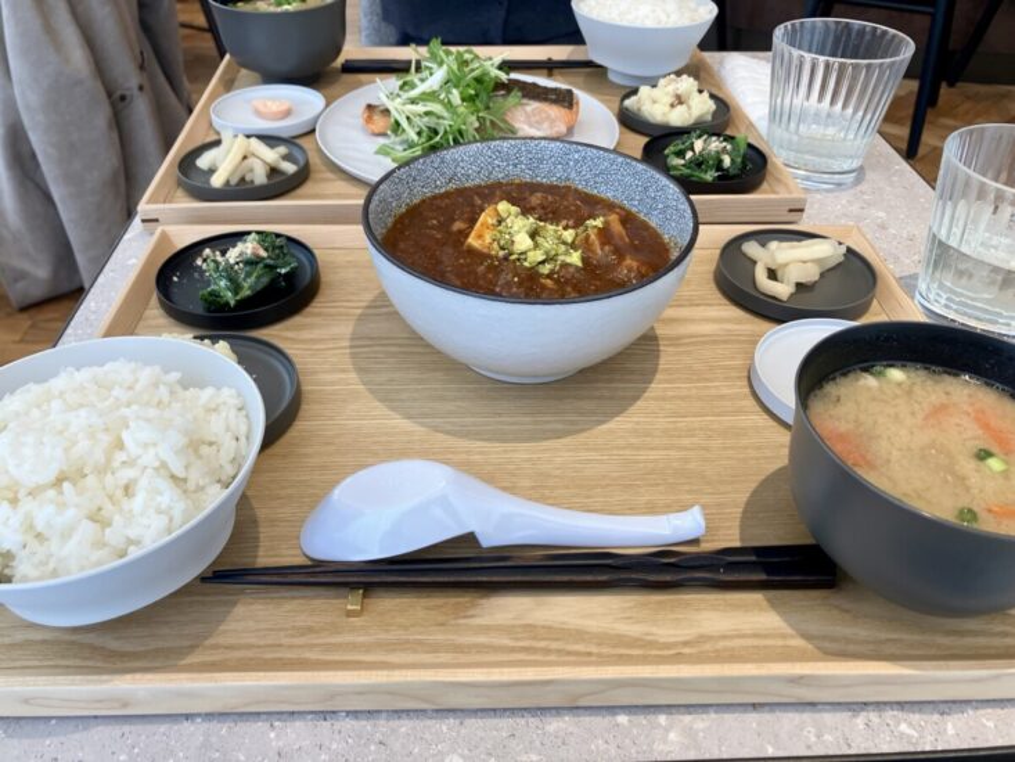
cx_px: 508
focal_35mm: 28
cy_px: 381
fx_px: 821
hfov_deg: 63.4
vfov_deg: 49.8
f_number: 1.8
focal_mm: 3.99
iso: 50
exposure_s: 1/100
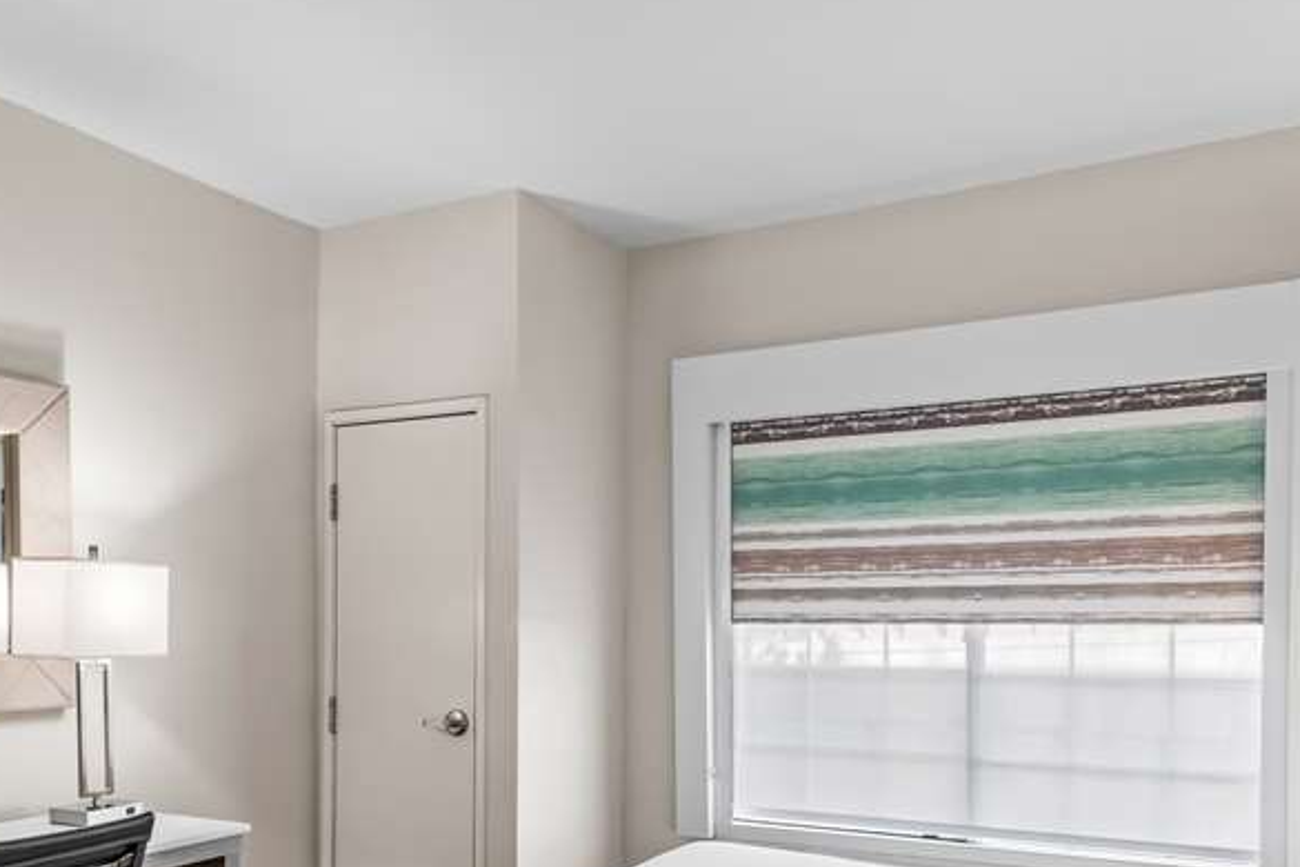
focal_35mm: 28
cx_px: 608
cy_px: 725
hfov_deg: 65.4
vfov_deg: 43.6
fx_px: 1011
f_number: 8
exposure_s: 1/3
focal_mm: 16
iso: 400
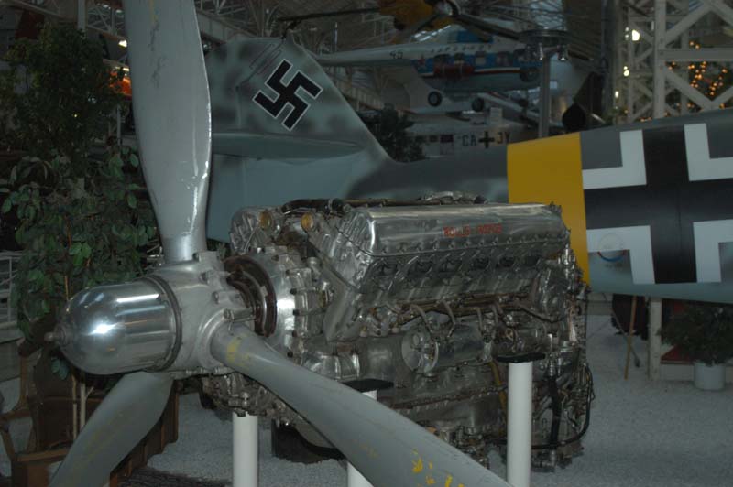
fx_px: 977
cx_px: 366
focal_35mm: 48
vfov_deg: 28.0
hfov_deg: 41.1
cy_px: 244
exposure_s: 1/60
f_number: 5
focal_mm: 32
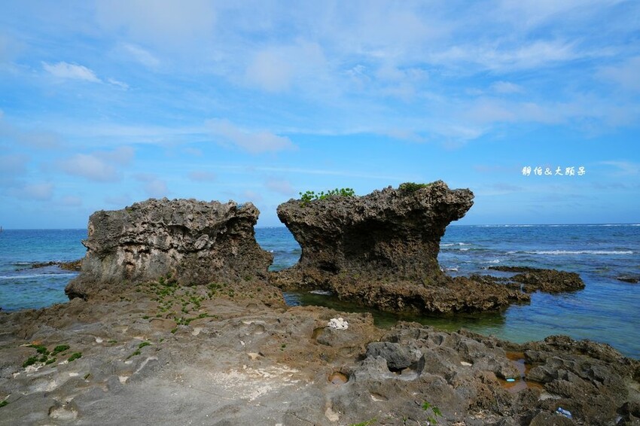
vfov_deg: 57.2
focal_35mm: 22
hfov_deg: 78.6
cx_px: 320
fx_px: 391
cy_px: 213
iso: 160
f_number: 8
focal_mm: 22
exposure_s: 1/400
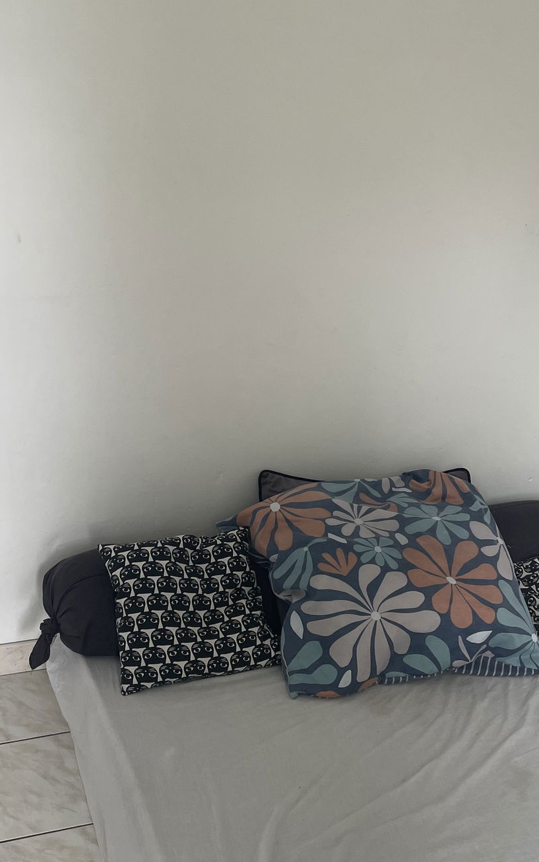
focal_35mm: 45
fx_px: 1057
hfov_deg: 28.5
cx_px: 197
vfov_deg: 44.3
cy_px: 420
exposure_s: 1/121
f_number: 1.6
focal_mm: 4.2
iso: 100
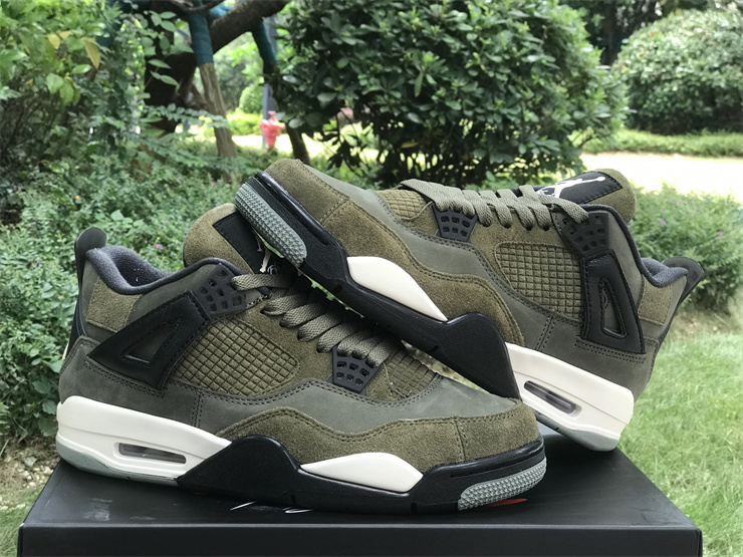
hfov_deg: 33.8
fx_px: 1223
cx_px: 372
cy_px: 278
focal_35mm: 57
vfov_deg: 25.7
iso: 25
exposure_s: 1/50
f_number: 2.8
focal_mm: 6.6
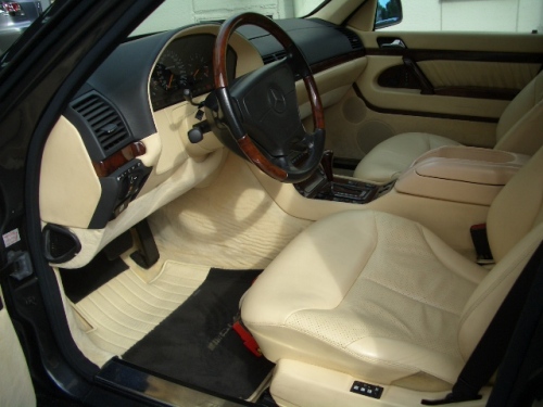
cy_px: 204
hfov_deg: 52.6
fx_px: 549
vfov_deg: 40.7
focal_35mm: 35
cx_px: 272
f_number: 2.6
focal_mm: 5.8
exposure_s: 1/500
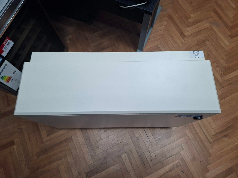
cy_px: 89
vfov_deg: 58.9
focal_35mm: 23
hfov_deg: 73.9
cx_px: 119
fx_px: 158
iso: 250
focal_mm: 5.54
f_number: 1.8
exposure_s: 1/120
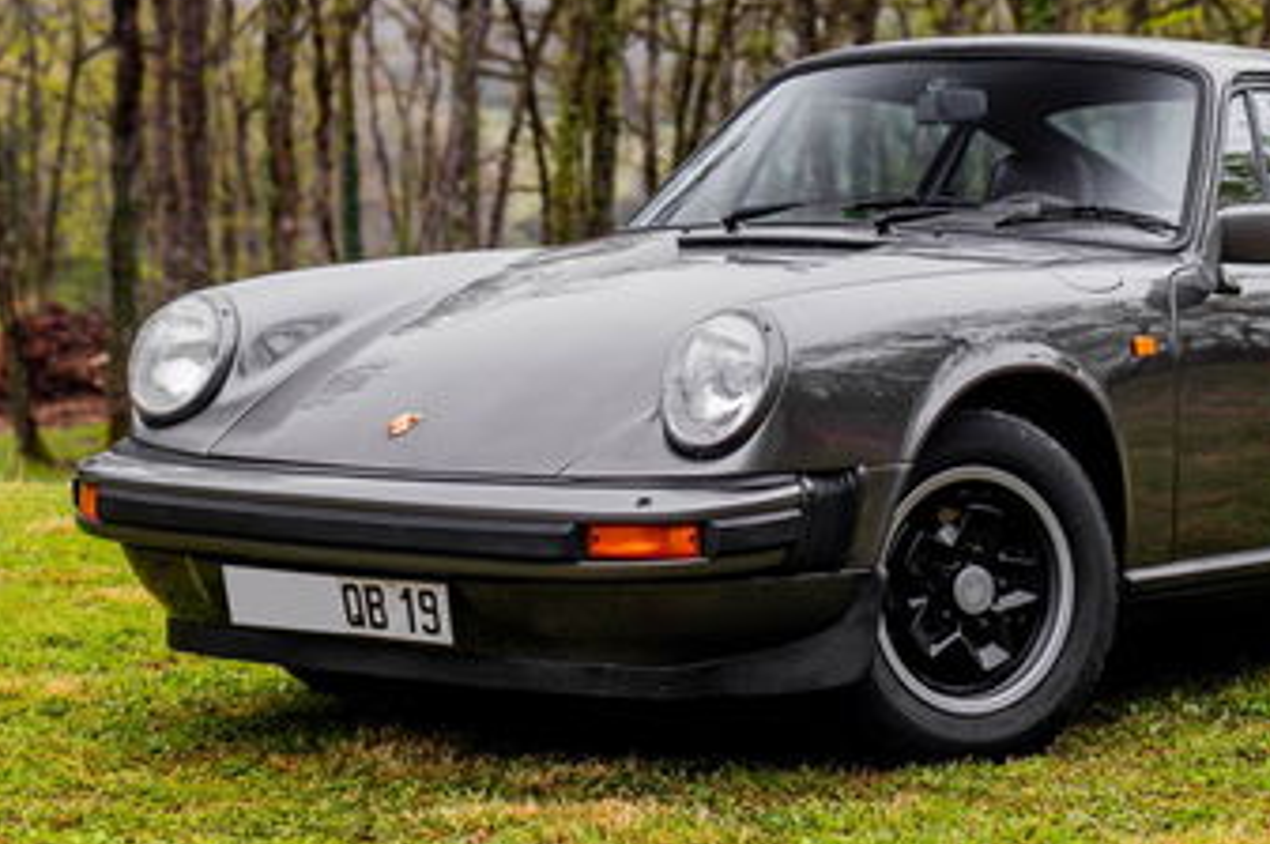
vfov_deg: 11.8
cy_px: -64
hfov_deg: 18.0
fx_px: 4018
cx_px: 720
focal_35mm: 114
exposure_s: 1/500
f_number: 3.2
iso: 100
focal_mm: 50
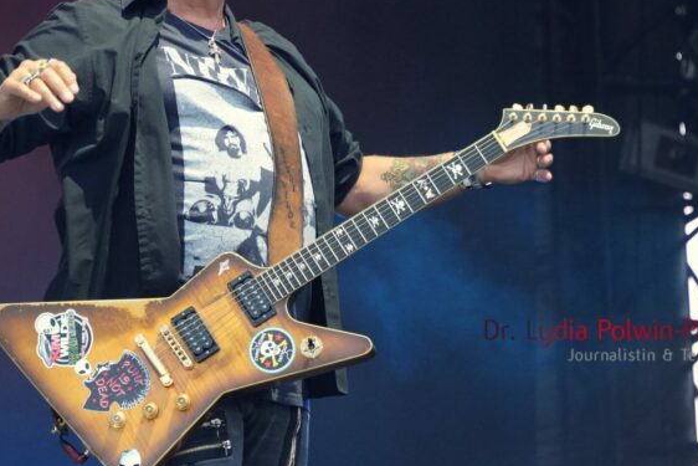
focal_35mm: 277
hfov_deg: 7.4
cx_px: 355
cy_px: 152
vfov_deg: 5.0
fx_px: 5366
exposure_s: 1/250
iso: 2500
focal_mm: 135
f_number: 5.6
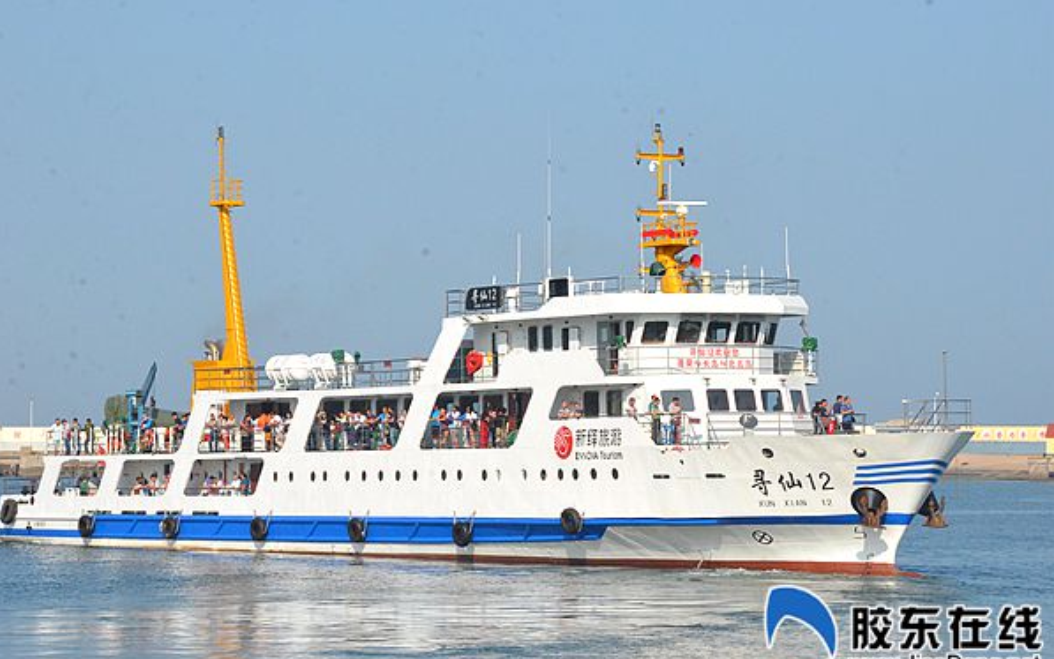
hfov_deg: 15.1
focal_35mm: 138
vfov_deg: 9.5
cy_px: 347
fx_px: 3964
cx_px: 526
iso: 2000
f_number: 19
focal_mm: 90
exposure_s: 1/1500
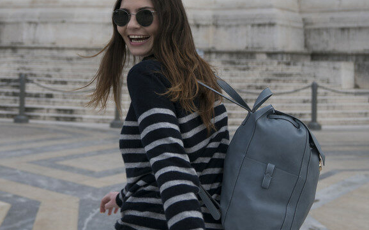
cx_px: 169
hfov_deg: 36.9
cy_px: 12
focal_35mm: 55
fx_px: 553
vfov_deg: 22.8
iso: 100
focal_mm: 26
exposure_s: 1/1000
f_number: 2.8
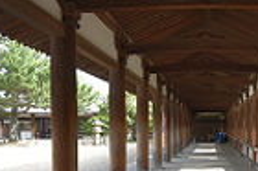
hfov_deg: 30.5
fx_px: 465
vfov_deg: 20.7
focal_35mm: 65
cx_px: 190
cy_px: 133
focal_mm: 14
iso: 400
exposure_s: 1/250
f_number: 8
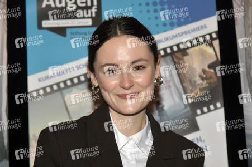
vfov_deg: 14.4
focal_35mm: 95
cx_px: 126
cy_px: 84
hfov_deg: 21.5
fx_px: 664
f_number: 5.6
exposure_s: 1/200
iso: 640
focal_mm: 95
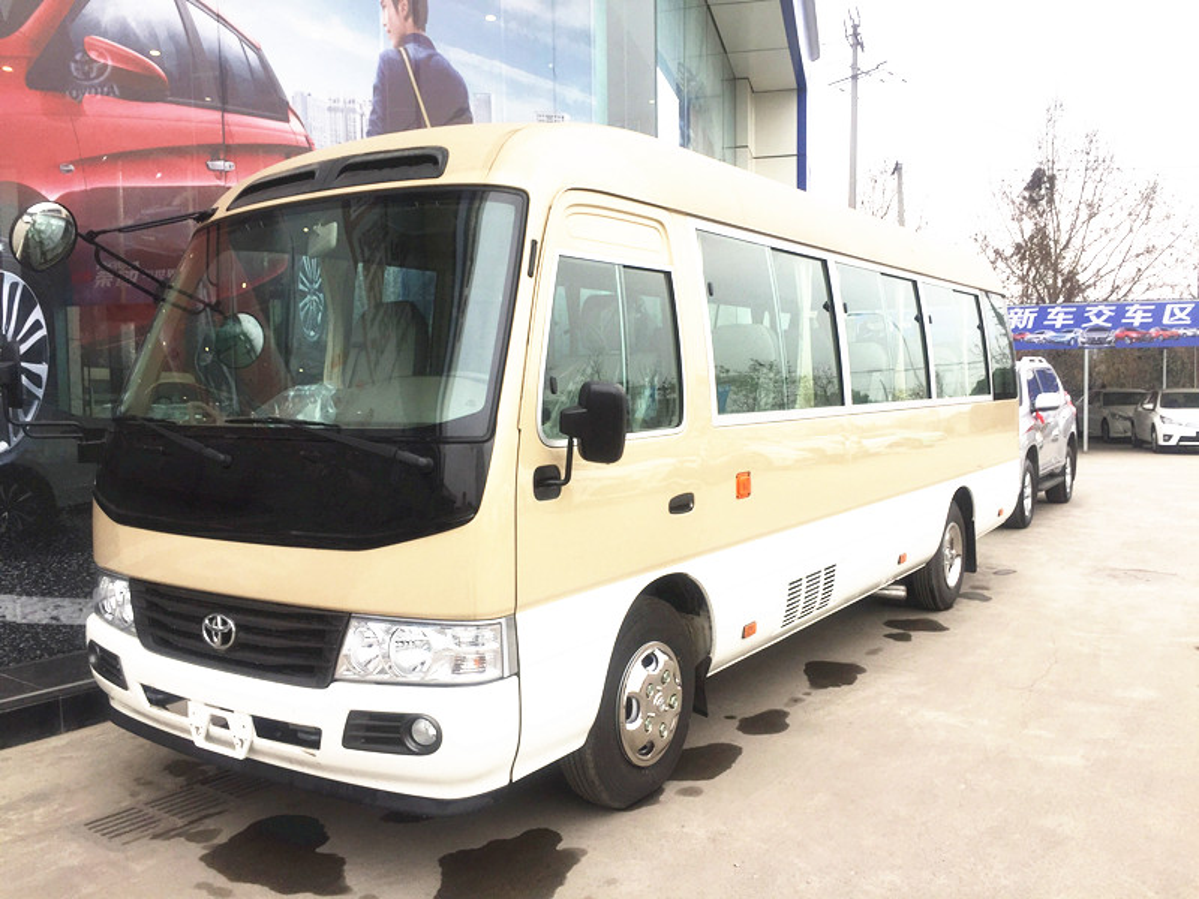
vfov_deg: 48.2
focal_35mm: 29
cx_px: 600
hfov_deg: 61.7
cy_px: 450
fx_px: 1004
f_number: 2.2
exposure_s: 1/204
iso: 32
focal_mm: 4.15
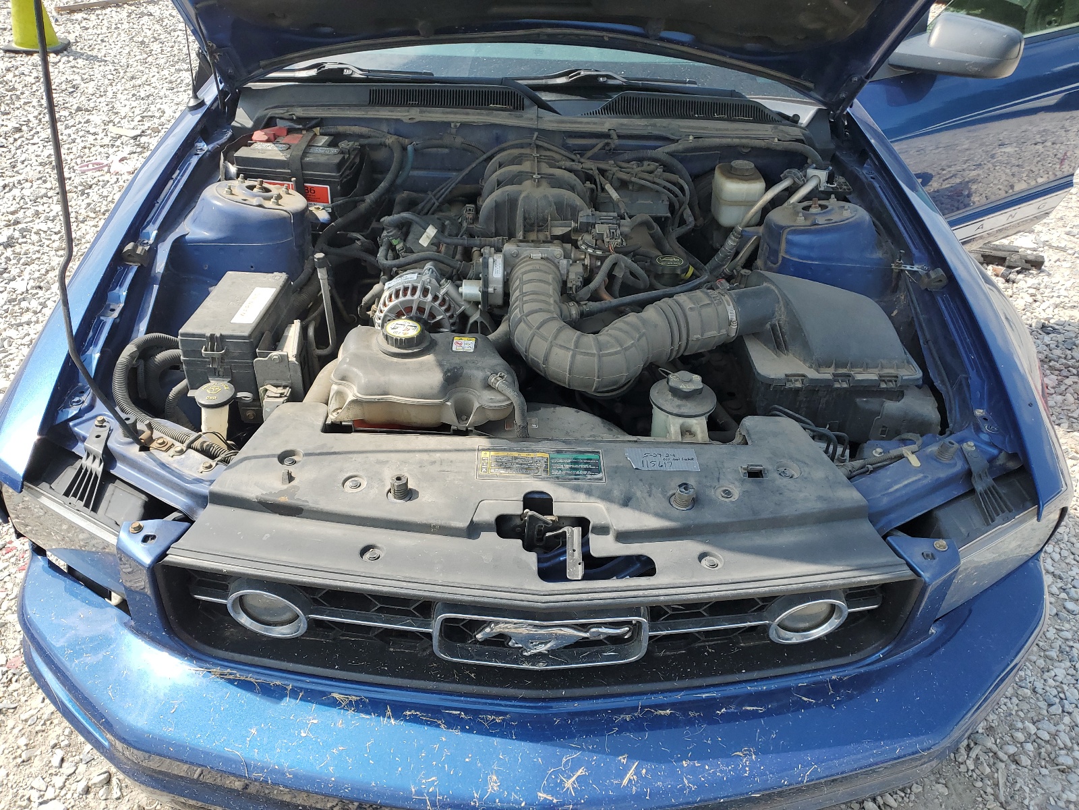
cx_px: 540
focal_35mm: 26
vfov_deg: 53.1
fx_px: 810
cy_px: 405
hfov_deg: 67.3
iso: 50
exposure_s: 1/1667
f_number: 1.5
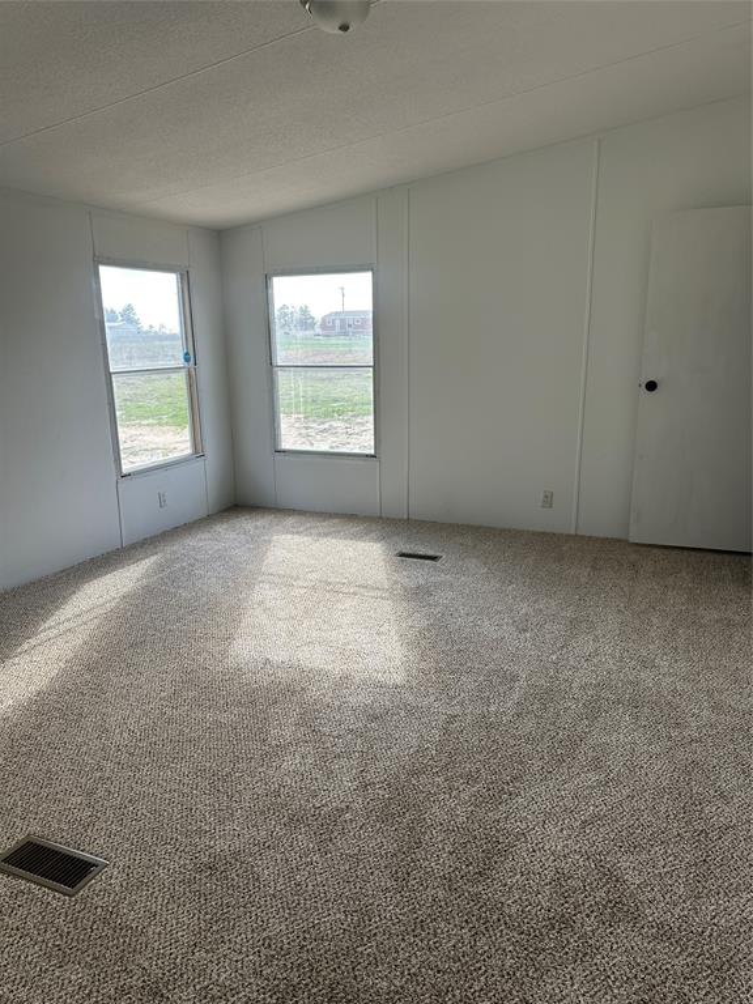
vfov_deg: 71.6
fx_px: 696
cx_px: 376
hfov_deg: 56.8
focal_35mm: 24
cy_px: 502
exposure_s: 1/452
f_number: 1.78
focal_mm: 6.86
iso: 80
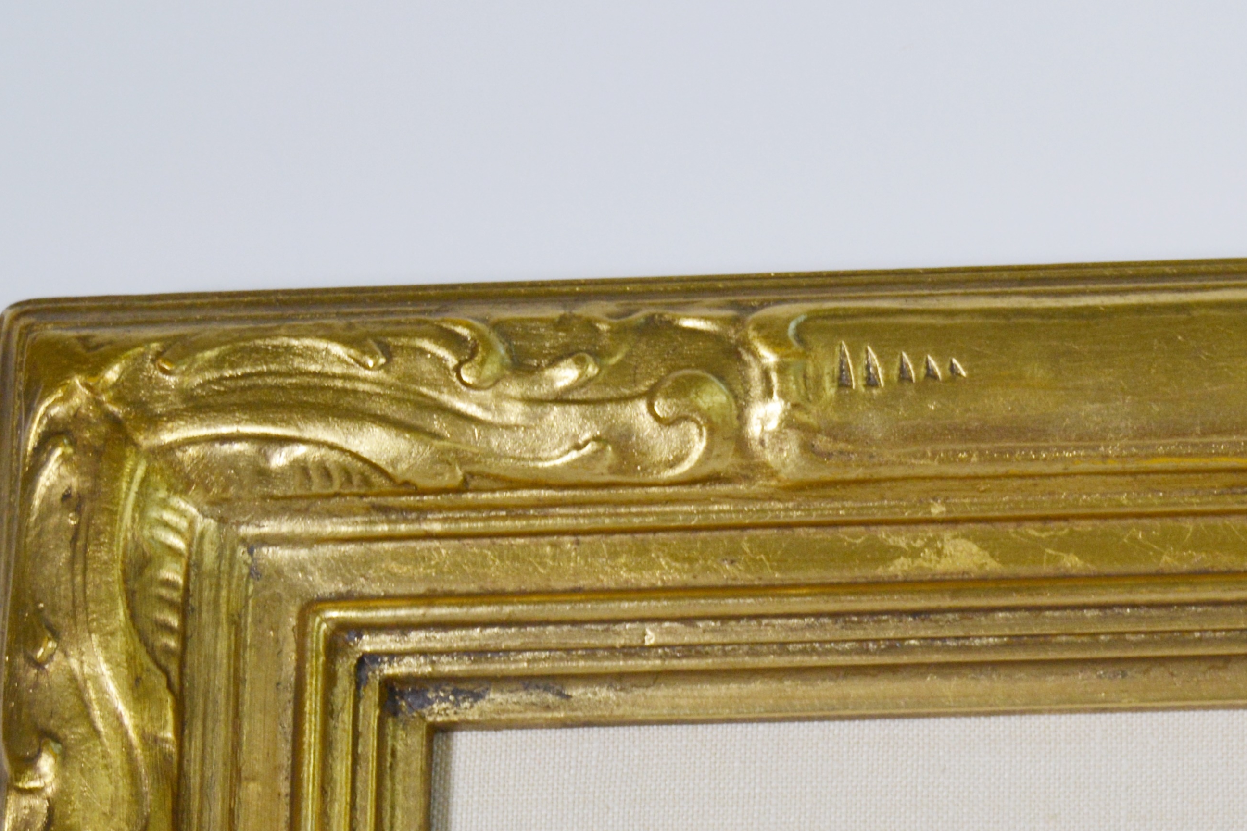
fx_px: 4087
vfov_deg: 11.5
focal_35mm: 118
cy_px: 800
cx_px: 1203
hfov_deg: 17.0
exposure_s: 1/125
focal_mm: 34
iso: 360
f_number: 5.6
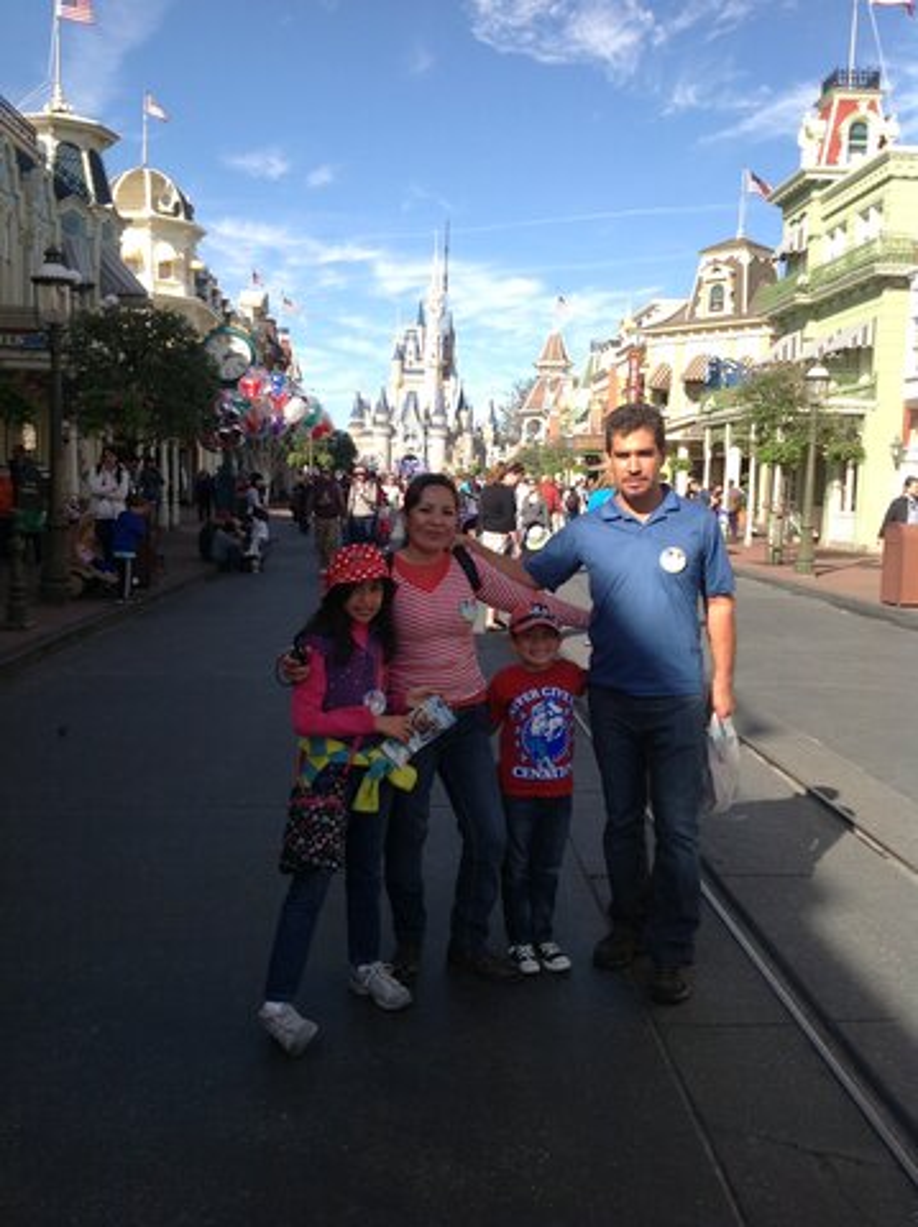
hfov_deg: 40.6
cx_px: 459
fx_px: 1240
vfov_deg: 52.7
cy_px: 614
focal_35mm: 35
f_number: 2.4
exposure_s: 1/1120
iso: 50
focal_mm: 4.28
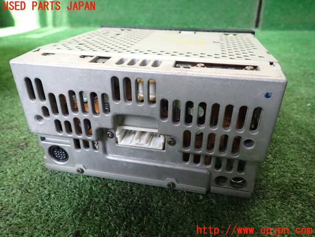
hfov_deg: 69.4
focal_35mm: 25
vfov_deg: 54.9
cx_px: 158
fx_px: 227
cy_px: 118
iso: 125
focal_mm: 4.5
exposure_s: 1/125
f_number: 2
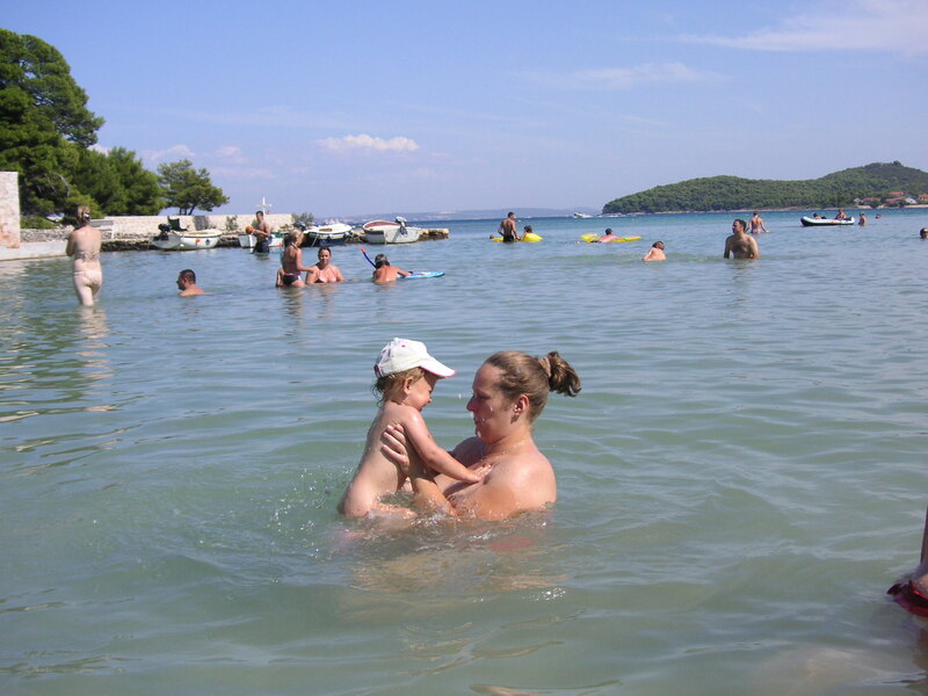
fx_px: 1180
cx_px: 464
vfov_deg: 32.9
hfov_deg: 42.9
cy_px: 348
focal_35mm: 44
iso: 50
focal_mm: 7.3
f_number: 8
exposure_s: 1/180
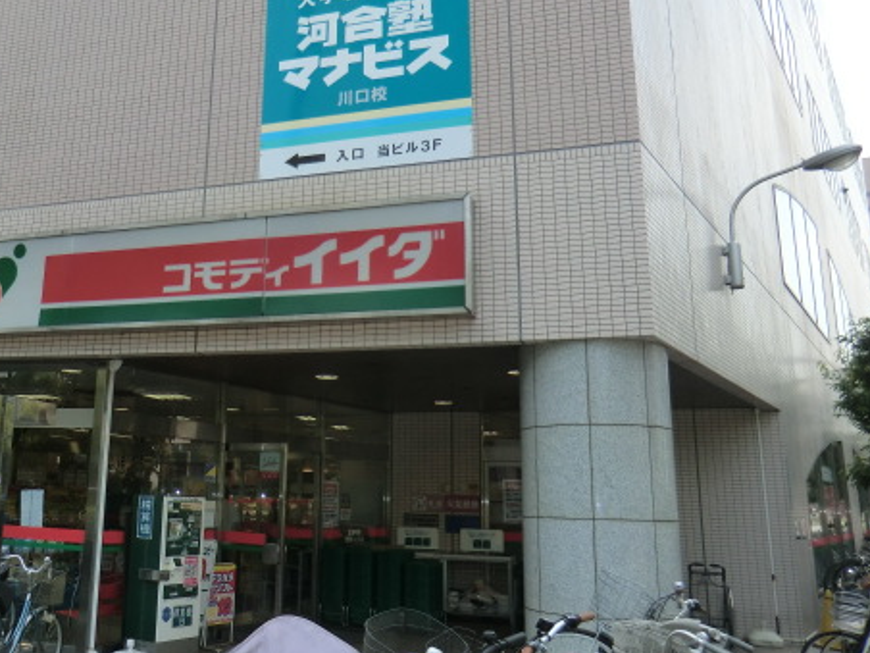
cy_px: 272
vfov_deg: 41.7
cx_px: 279
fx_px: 855
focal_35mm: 34
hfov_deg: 52.8
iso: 80
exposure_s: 1/500
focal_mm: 4.3
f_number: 3.2
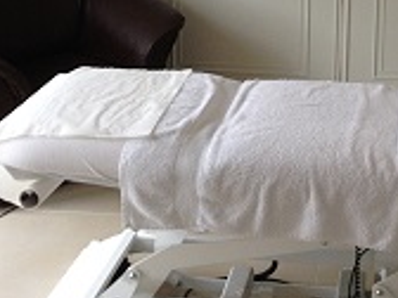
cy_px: -2
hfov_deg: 24.0
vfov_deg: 18.0
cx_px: 329
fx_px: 920
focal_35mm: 80
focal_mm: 4.13
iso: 64
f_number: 2.4
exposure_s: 1/20
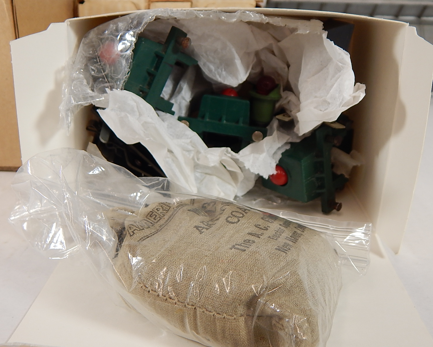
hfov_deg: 50.3
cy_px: 172
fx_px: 461
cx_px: 225
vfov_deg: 41.2
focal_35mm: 36
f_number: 3.3
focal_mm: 6.1
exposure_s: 1/40
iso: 125
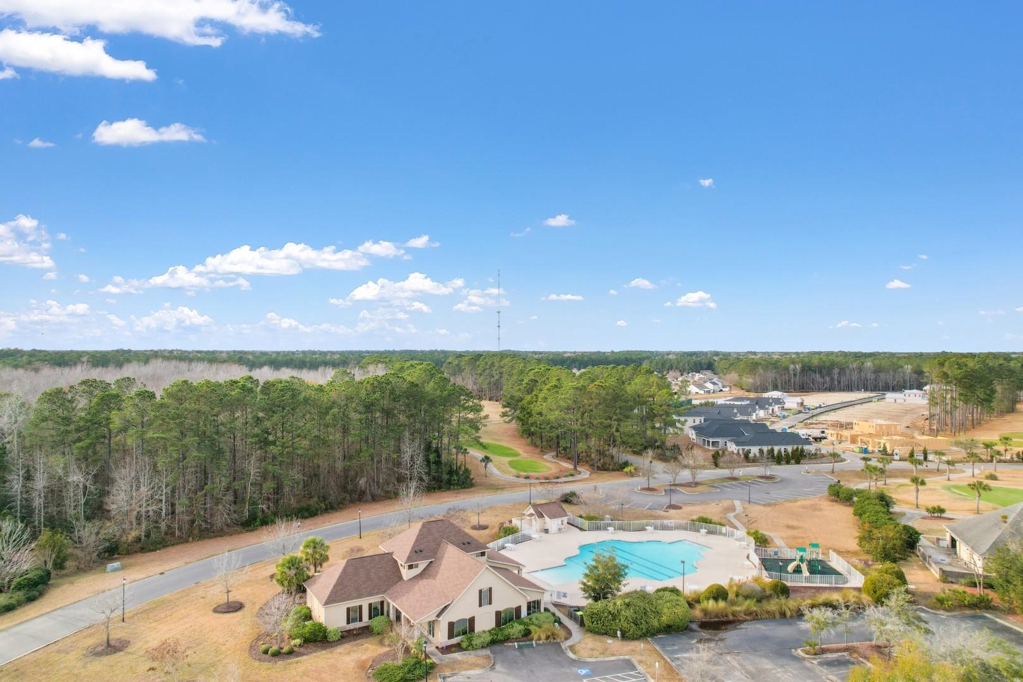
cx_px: 512
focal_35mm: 22
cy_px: 341
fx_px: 625
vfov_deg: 57.2
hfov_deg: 78.6
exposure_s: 1/50
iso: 100
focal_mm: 8.38
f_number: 2.8
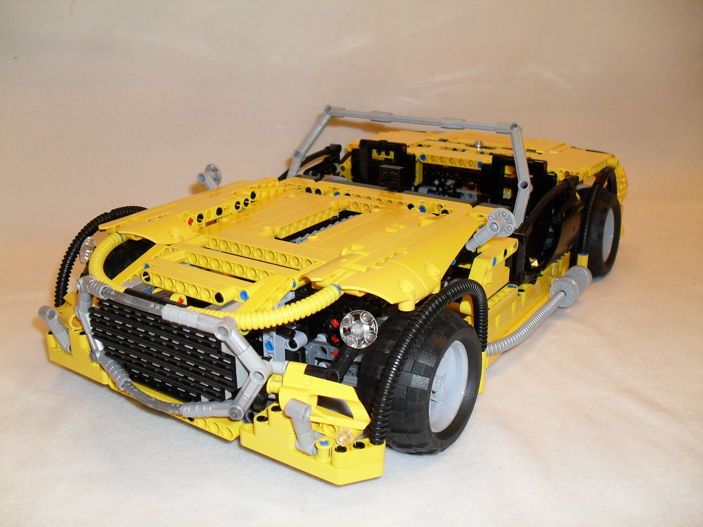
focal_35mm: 35
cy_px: 264
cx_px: 352
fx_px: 711
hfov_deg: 52.6
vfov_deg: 40.7
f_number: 3.2
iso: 200
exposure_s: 1/45
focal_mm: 6.3
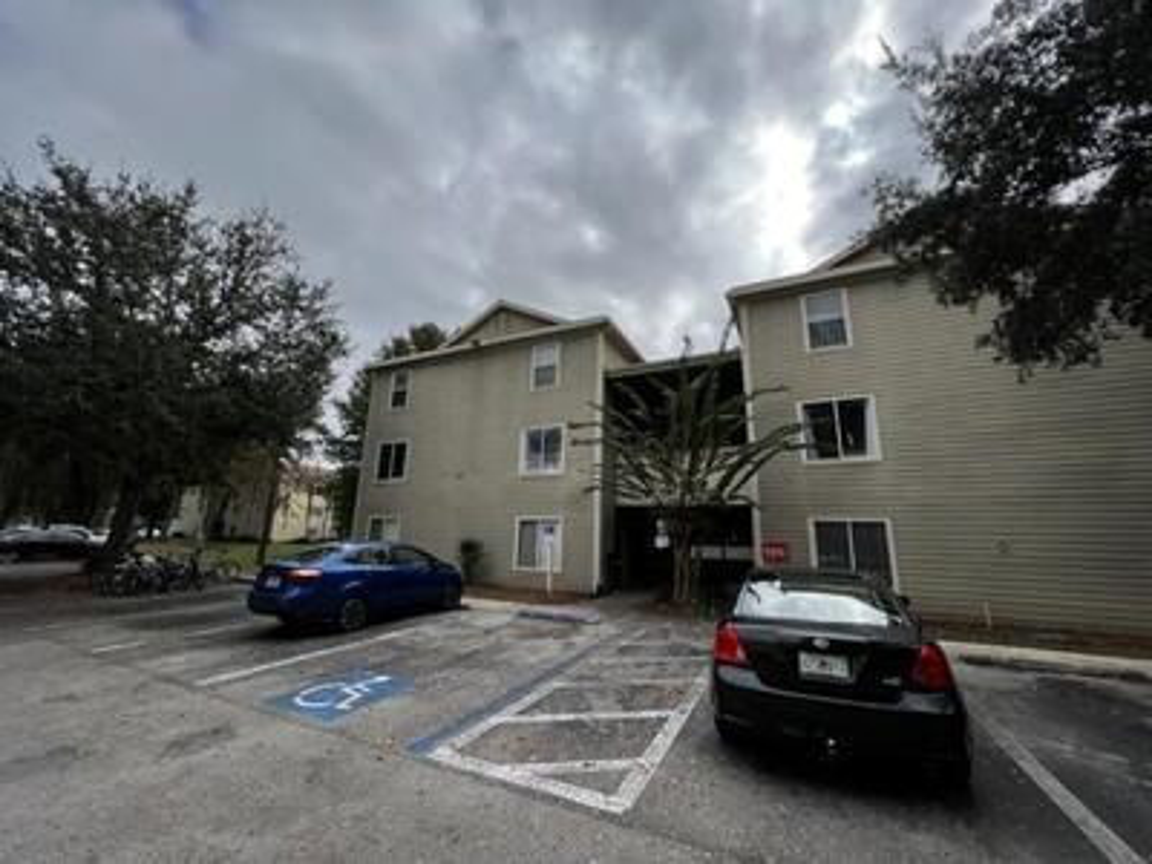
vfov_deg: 89.9
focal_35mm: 13
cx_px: 576
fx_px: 433
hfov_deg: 106.2
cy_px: 432
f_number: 1.8
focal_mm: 1.57
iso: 32
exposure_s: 1/1508
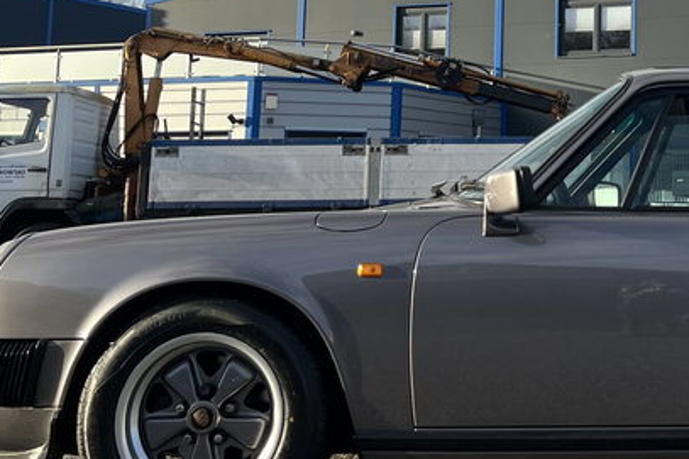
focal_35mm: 68
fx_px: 1301
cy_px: 2
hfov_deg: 28.1
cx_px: 674
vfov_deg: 19.4
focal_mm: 5.1
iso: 50
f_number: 1.6
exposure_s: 1/2222
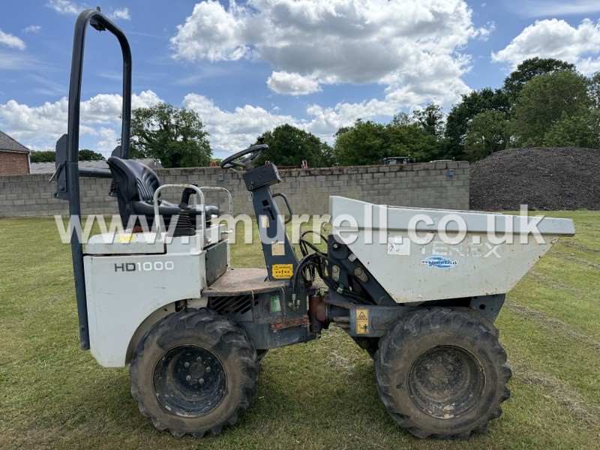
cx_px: 300
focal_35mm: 24
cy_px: 225
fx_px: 416
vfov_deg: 56.8
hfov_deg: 71.6
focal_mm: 6.76
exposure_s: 1/5319
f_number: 1.78
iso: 100
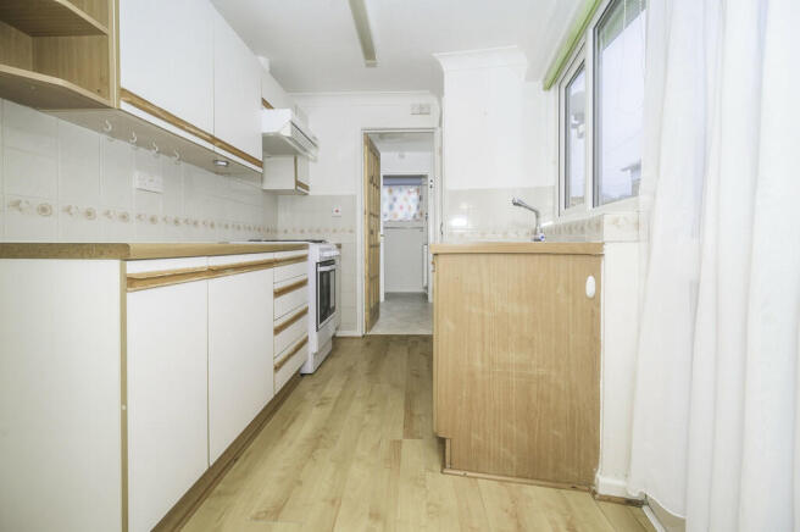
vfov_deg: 81.1
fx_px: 311
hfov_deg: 104.3
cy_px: 266
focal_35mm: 14
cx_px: 400
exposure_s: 1/125
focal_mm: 14
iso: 400
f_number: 6.3
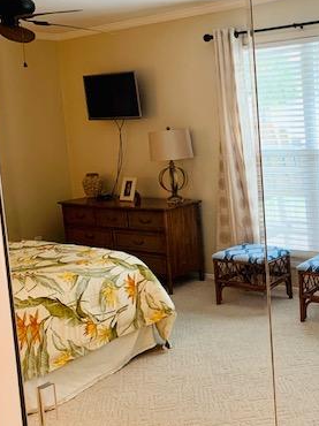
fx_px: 554
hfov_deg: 31.1
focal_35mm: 45
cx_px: 267
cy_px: 190
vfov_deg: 42.0
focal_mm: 4.25
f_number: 1.8
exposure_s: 1/60
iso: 125
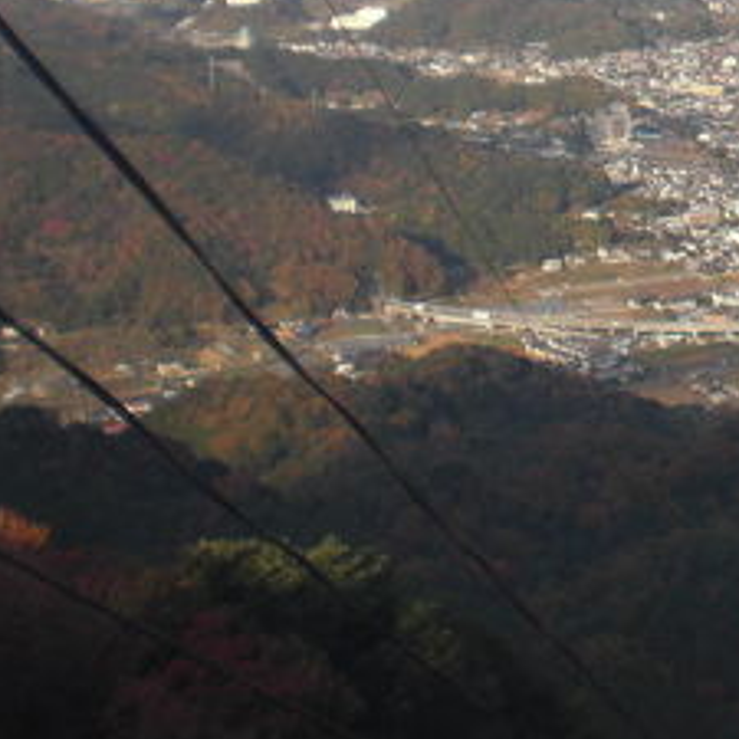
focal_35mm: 97
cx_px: 949
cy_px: -38
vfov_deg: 17.4
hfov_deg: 16.9
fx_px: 2343
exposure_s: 1/320
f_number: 3.1
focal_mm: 6.3
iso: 64
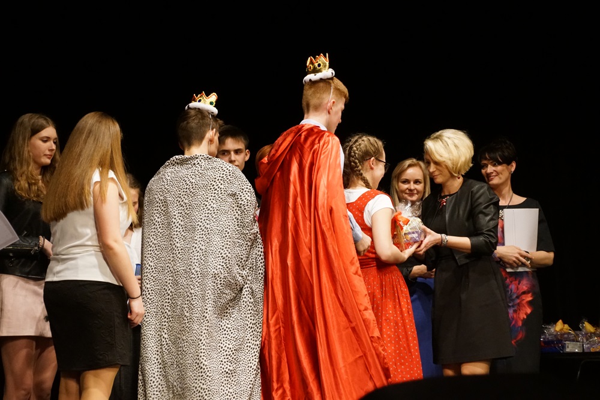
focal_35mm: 105
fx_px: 1750
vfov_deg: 13.0
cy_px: 200
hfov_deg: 19.5
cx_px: 300
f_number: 5
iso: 3200
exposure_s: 1/160
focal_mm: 70
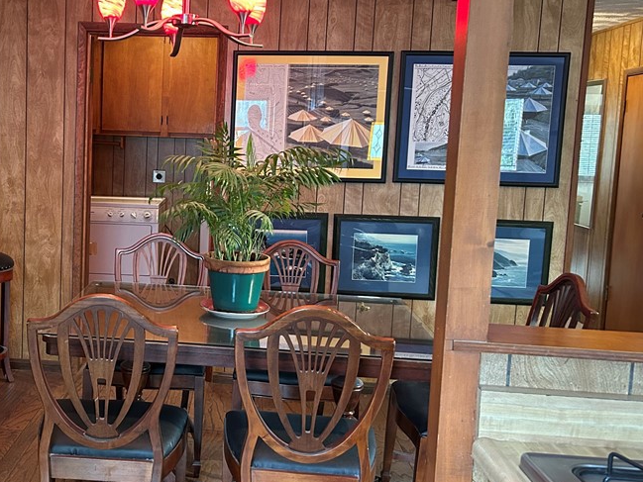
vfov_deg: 35.1
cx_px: 153
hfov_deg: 44.1
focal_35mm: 41
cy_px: 212
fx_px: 762
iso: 500
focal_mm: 5.7
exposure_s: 1/60
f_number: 1.5
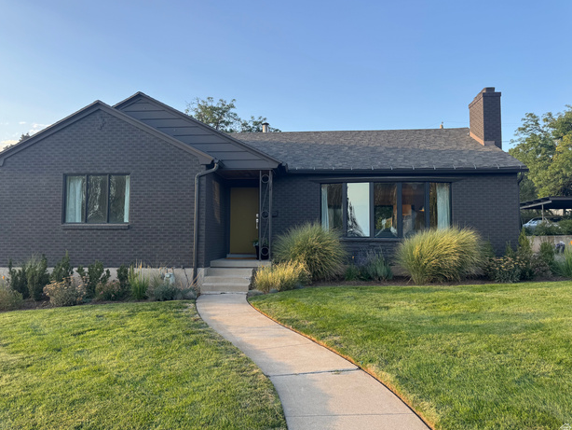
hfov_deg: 69.4
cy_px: 214
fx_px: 413
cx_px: 277
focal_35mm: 25
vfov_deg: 54.9
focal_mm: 6.76
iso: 80
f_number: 1.78
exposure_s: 1/715
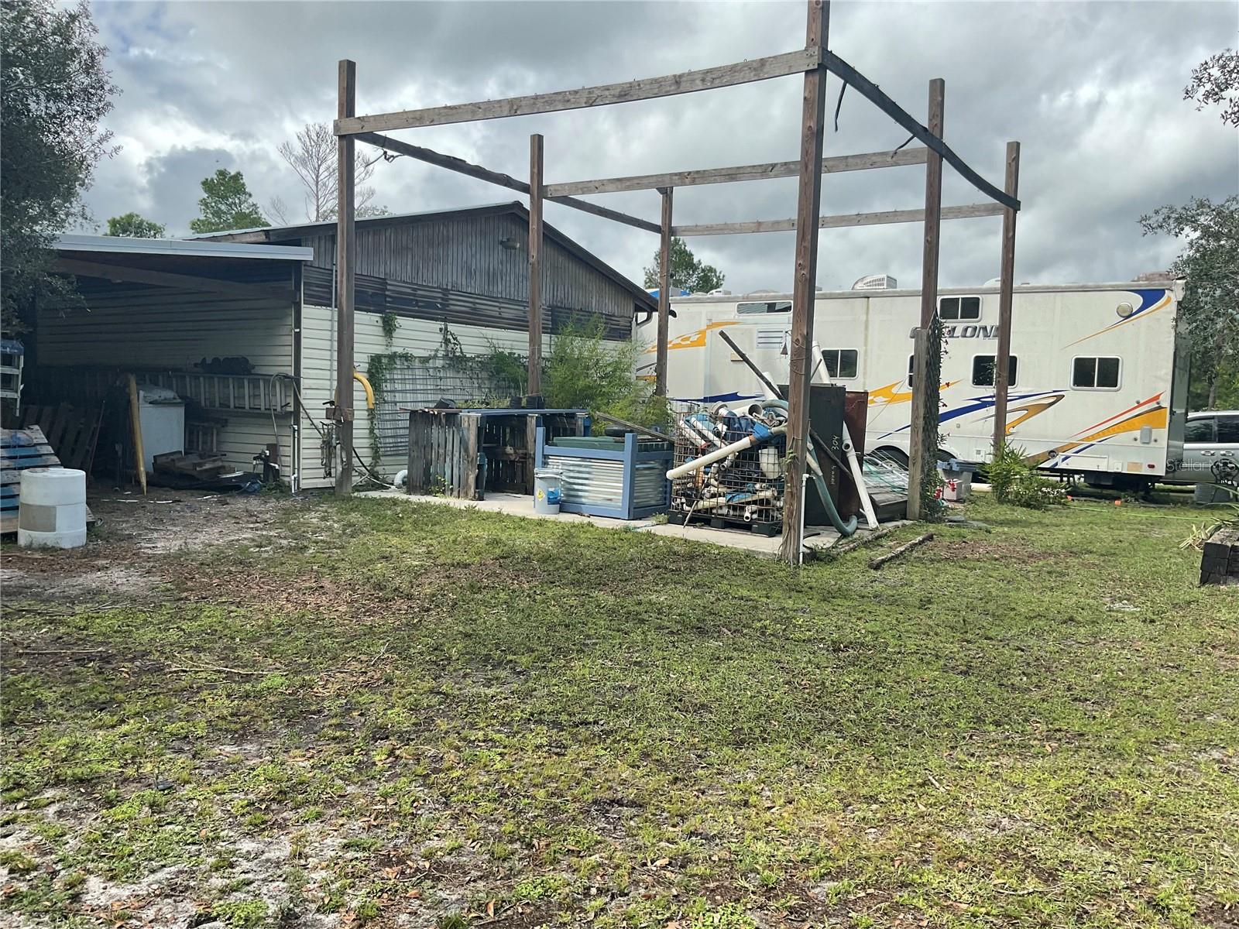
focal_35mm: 29
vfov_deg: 48.2
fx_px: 1038
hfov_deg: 61.7
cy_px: 464
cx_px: 620
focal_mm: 3
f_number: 1.8
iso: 16
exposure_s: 1/691
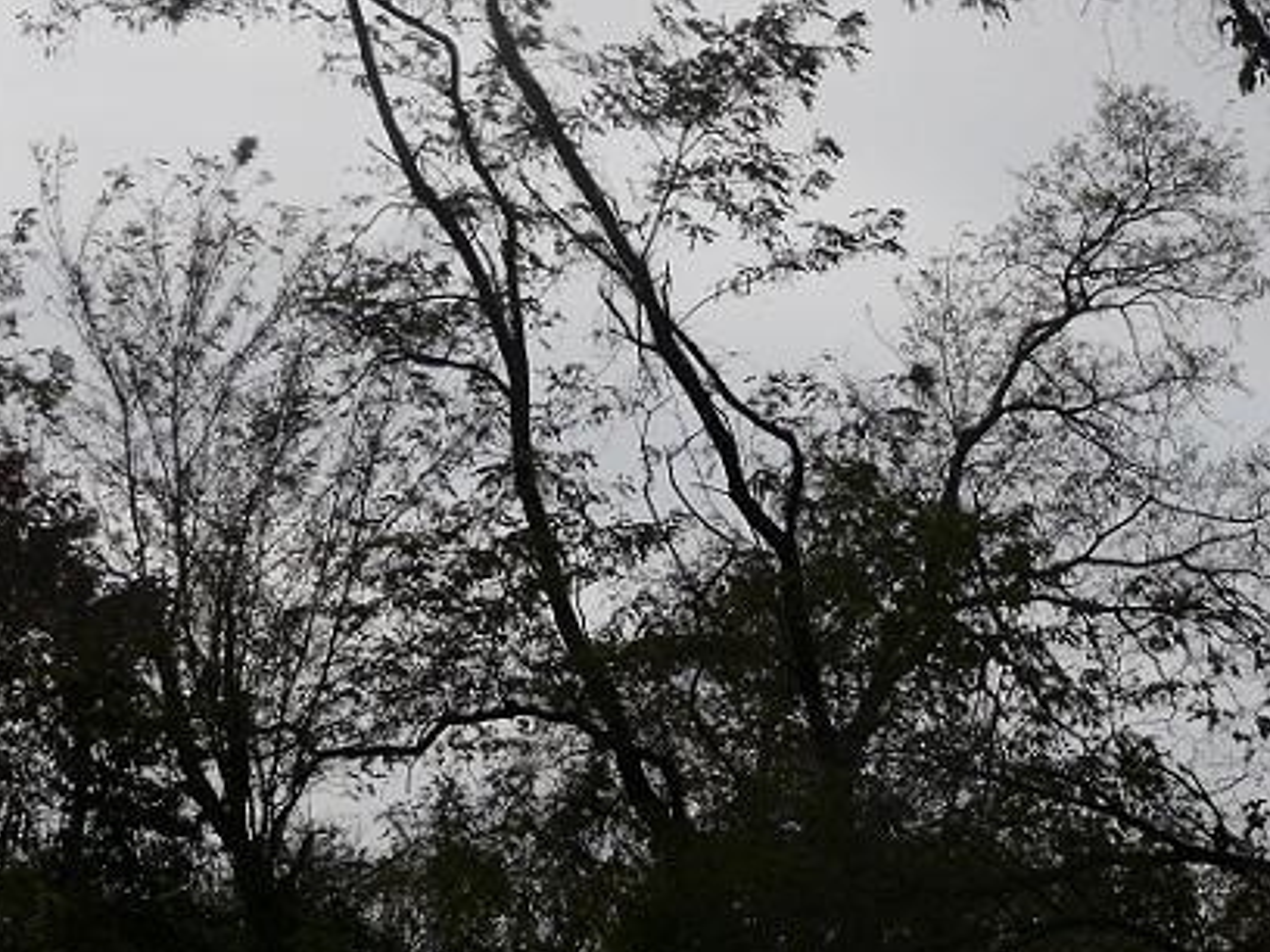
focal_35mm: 179
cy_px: 383
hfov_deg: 11.0
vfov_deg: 8.3
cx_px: 907
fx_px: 6567
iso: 100
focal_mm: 18.7
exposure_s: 1/200
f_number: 4
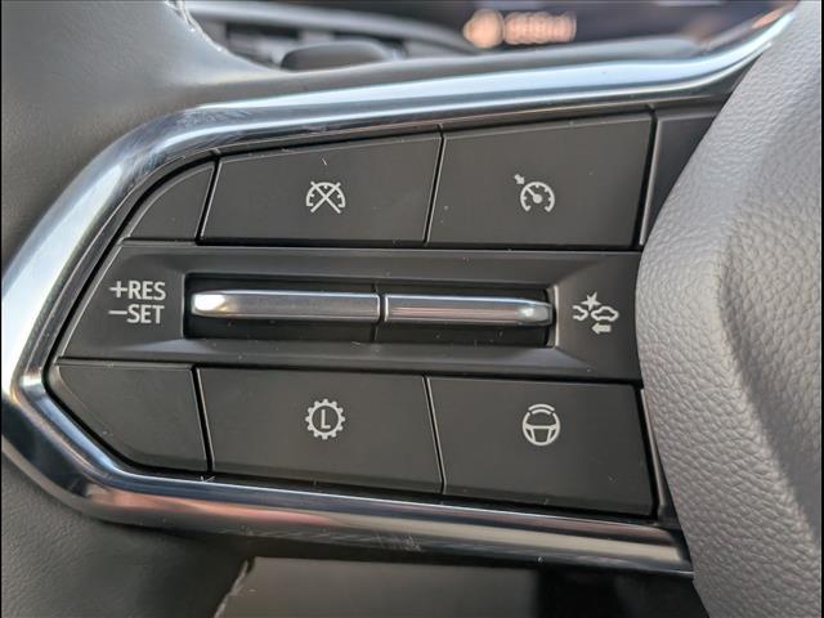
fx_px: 1166
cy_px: 309
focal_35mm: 49
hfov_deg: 38.9
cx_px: 412
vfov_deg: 29.7
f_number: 1.68
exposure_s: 1/769
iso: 256
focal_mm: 6.9
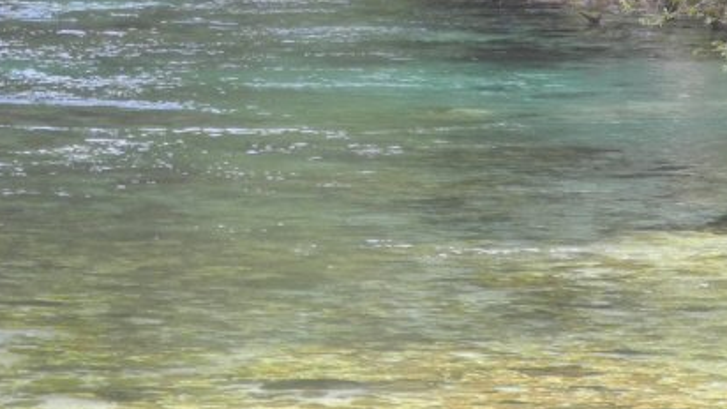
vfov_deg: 1.9
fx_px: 12244
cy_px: -95
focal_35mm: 635
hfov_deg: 3.4
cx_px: -2
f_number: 5.6
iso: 100
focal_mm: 42.6
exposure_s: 1/39.1
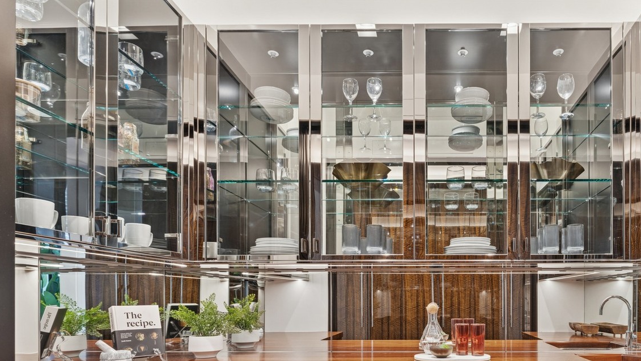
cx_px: 434
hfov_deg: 73.7
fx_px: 408
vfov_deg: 44.5
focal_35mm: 24
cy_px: 306
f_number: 8
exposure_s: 1/13
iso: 320
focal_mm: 16
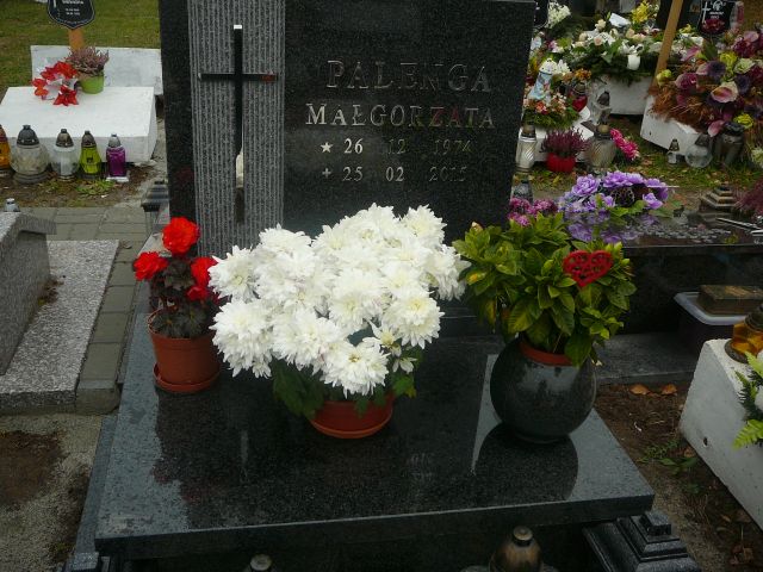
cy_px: 286
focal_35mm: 35
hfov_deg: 52.6
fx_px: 771
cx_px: 382
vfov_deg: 40.7
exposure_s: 1/250
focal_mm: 5.2
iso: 80
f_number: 2.8
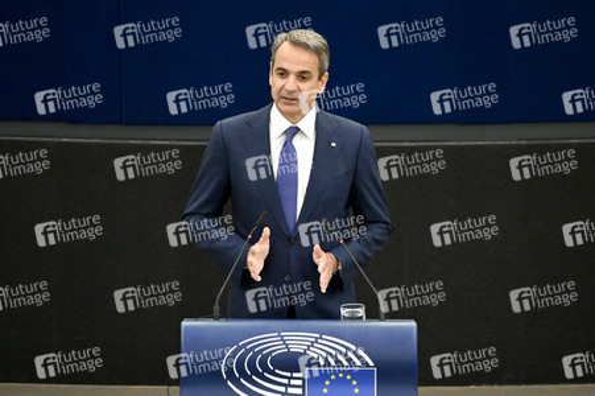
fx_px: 9909
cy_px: 198
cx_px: 298
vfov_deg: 2.3
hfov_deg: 3.4
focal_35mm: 600
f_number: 6.3
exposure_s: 1/640
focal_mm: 600
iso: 10000
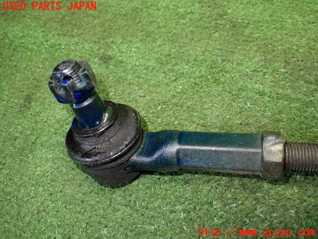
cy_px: 120
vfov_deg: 46.8
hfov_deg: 60.0
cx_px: 159
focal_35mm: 30
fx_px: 276
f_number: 2.3
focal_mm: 5.4
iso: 800
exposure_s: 1/125
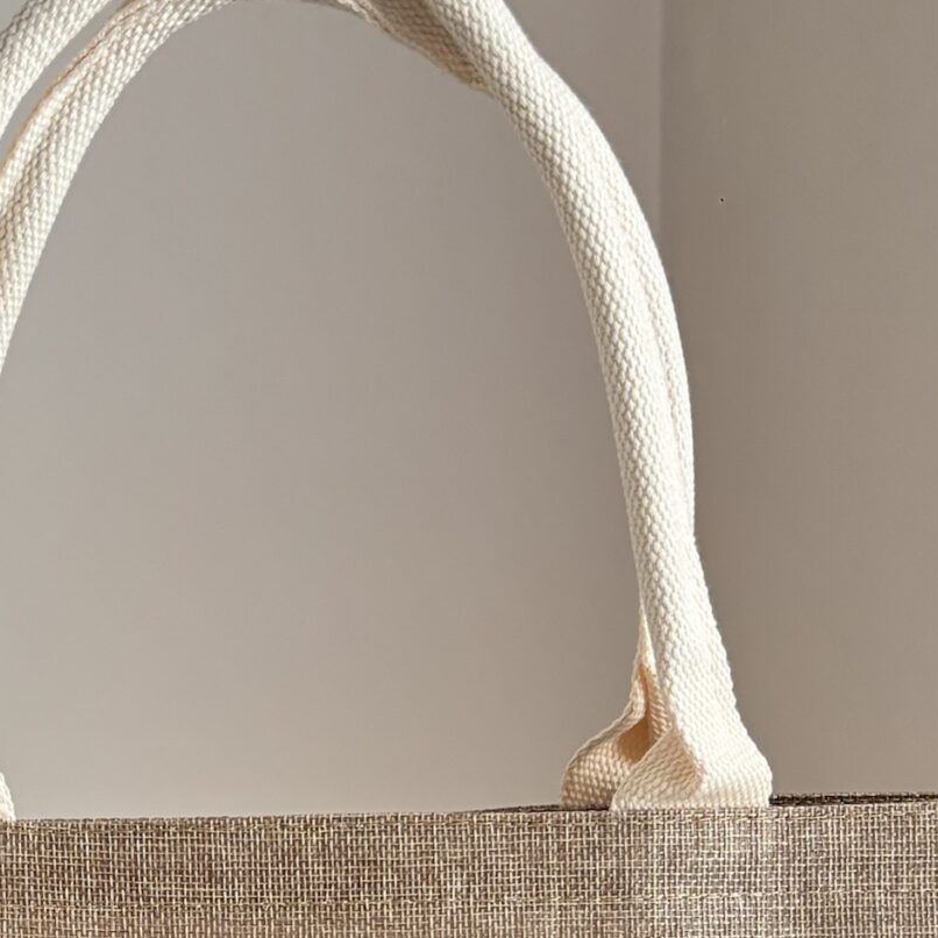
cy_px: 1053
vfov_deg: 22.3
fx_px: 2238
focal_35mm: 73
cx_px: 225
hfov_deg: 23.4
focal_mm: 5.96
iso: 250
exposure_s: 1/60
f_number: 1.6
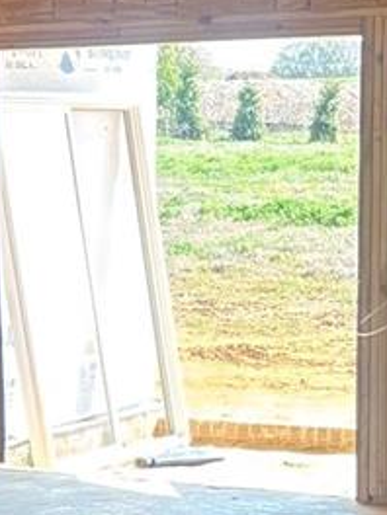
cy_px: 332
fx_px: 2251
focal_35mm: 151
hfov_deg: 9.6
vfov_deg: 13.1
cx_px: -174
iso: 40
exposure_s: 1/121
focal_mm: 5.96
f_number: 1.6
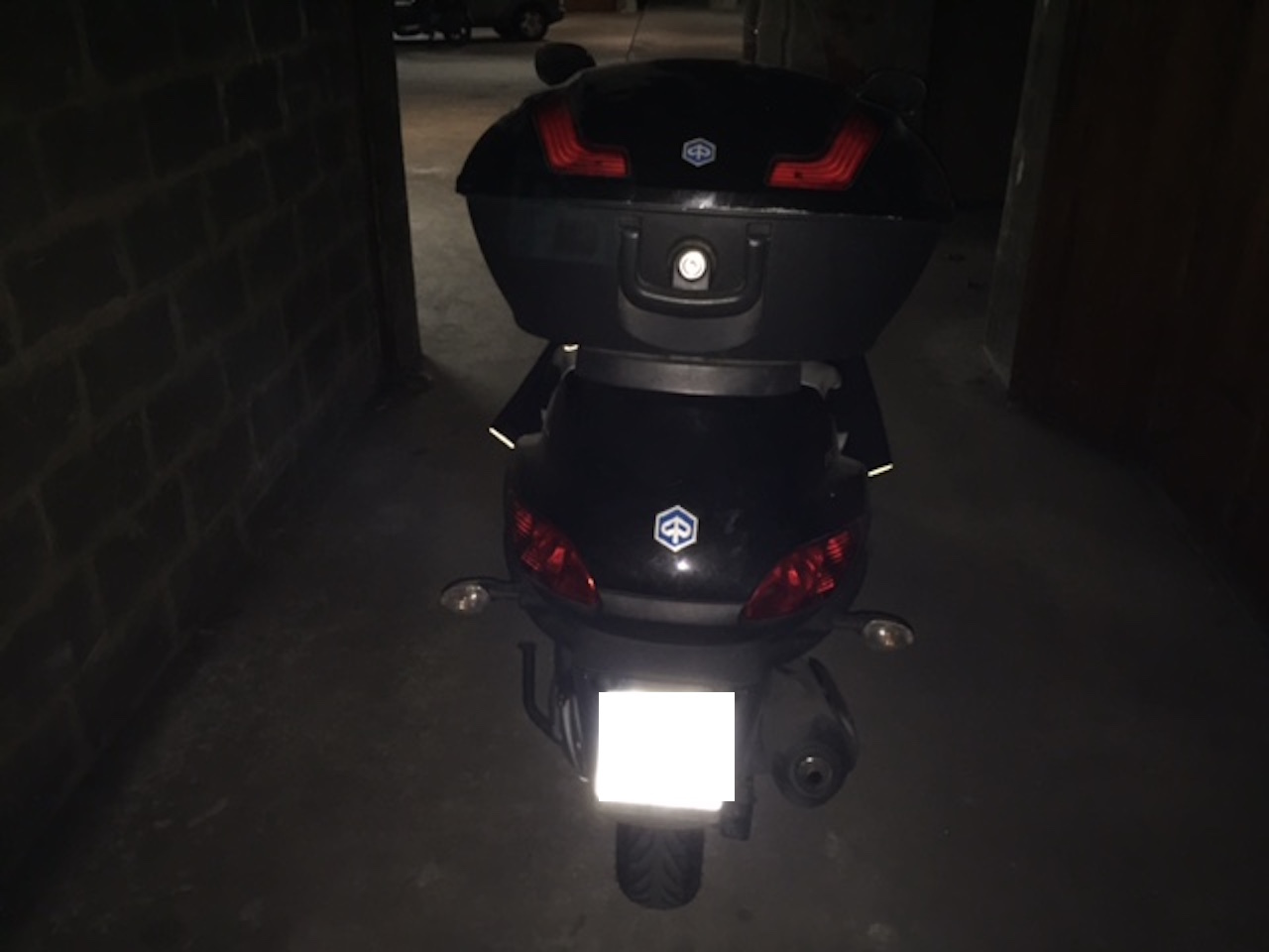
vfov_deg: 48.2
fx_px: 1063
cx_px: 634
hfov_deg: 61.7
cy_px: 476
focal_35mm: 29
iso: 200
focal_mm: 4.15
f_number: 2.2
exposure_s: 1/17
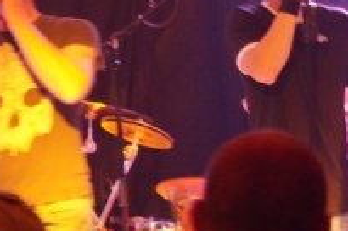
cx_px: 239
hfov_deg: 6.3
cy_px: 19
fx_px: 3166
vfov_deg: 4.2
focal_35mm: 328
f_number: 5.6
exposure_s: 1/13
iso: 3200
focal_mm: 100
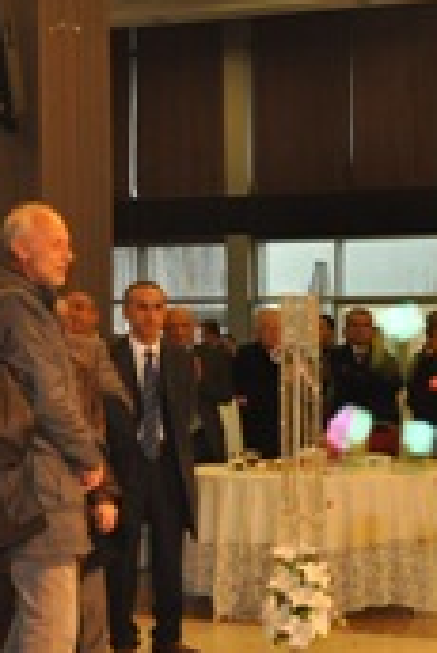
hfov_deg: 16.1
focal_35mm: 78
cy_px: 478
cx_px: 644
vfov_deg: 25.7
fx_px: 1417
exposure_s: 1/60
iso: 800
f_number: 3.8
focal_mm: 22
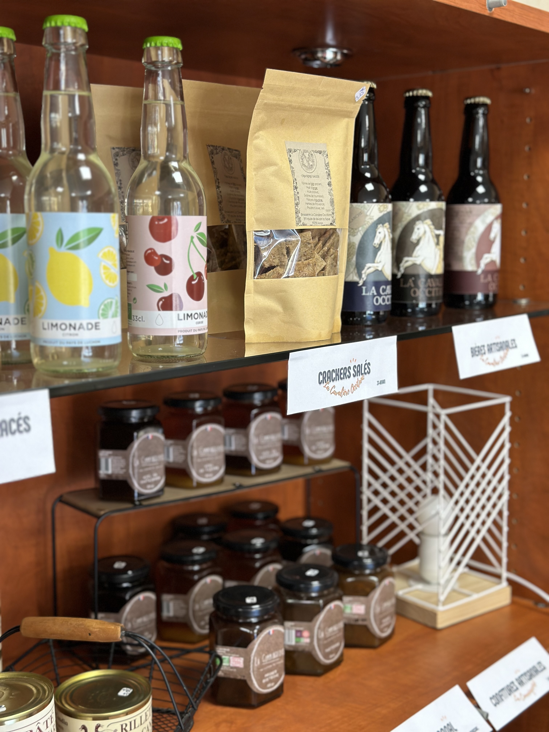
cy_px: 366
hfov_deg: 30.3
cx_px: 274
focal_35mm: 48
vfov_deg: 39.7
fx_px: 1015
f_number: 1.78
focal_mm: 6.86
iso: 100
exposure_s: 1/50
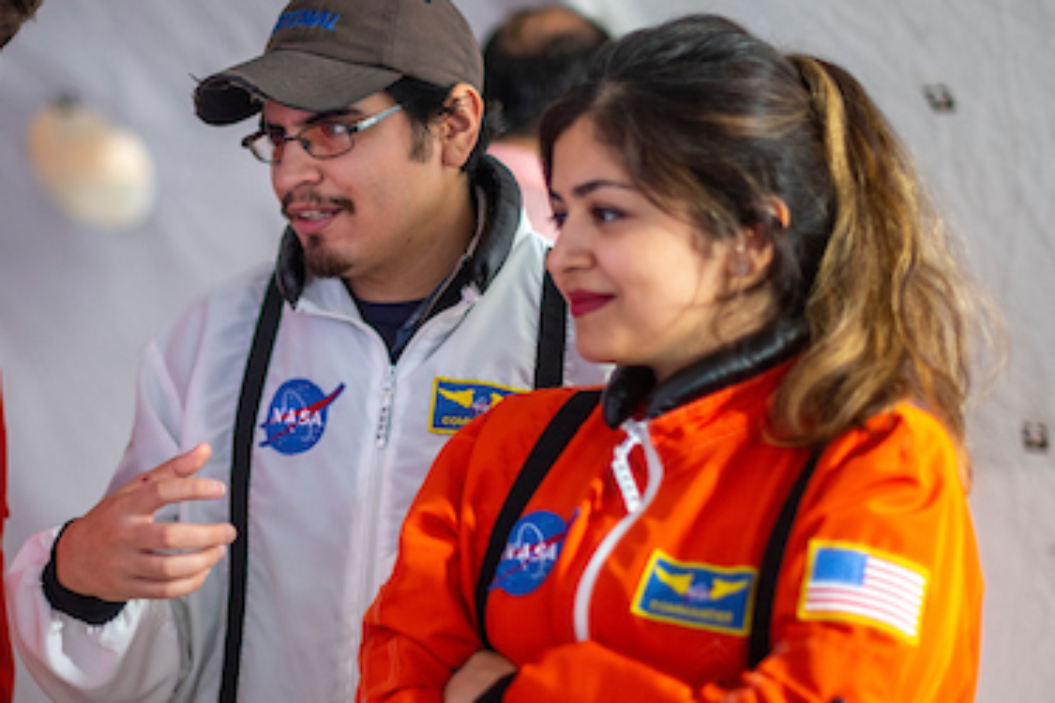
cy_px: 337
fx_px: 2344
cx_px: 338
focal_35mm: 80
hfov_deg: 25.2
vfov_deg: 17.1
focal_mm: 50
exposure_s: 1/100
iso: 500
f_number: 1.4
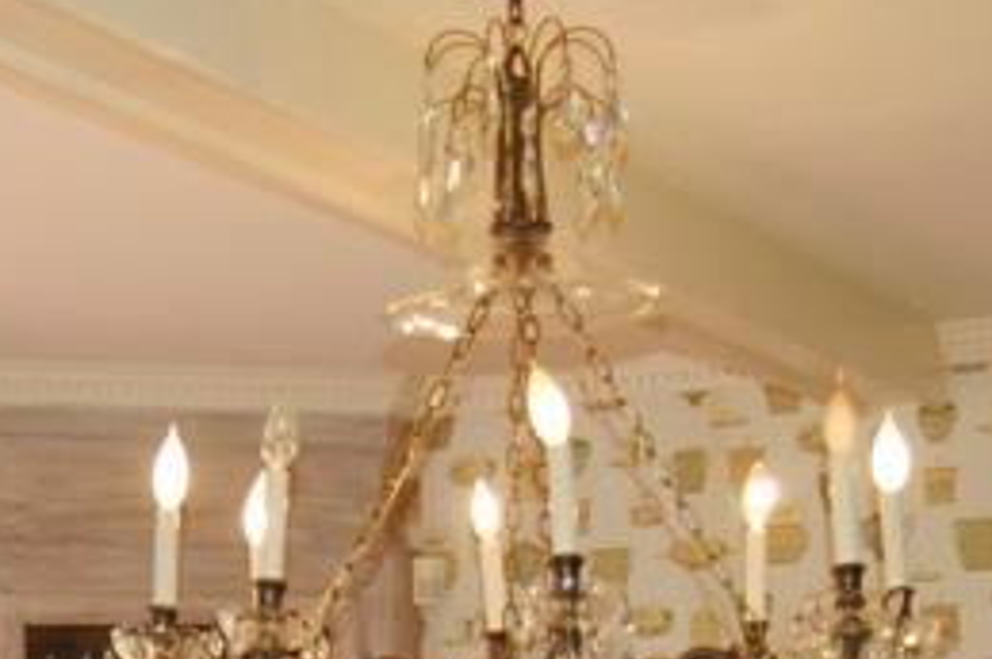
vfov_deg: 12.3
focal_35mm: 107
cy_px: 935
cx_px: 322
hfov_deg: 19.1
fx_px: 2932
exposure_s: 1/200
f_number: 3.8
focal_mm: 23
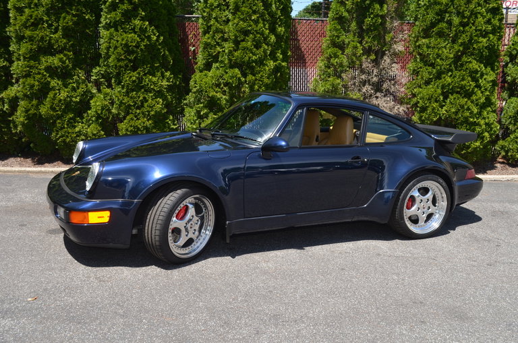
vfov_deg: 36.7
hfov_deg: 53.2
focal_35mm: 36
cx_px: 259
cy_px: 172
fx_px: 517
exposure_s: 1/200
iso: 100
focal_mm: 24
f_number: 5.6
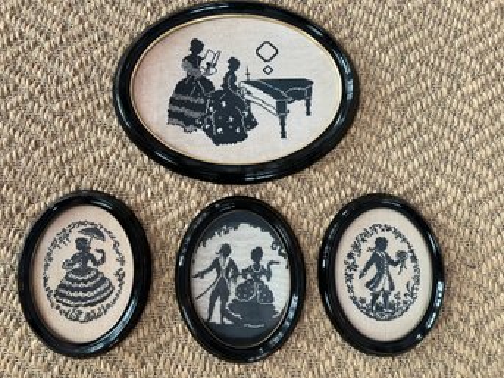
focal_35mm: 26
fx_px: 378
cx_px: 252
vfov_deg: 53.0
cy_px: 189
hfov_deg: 67.3
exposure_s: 1/60
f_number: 1.5
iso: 320
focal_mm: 5.7
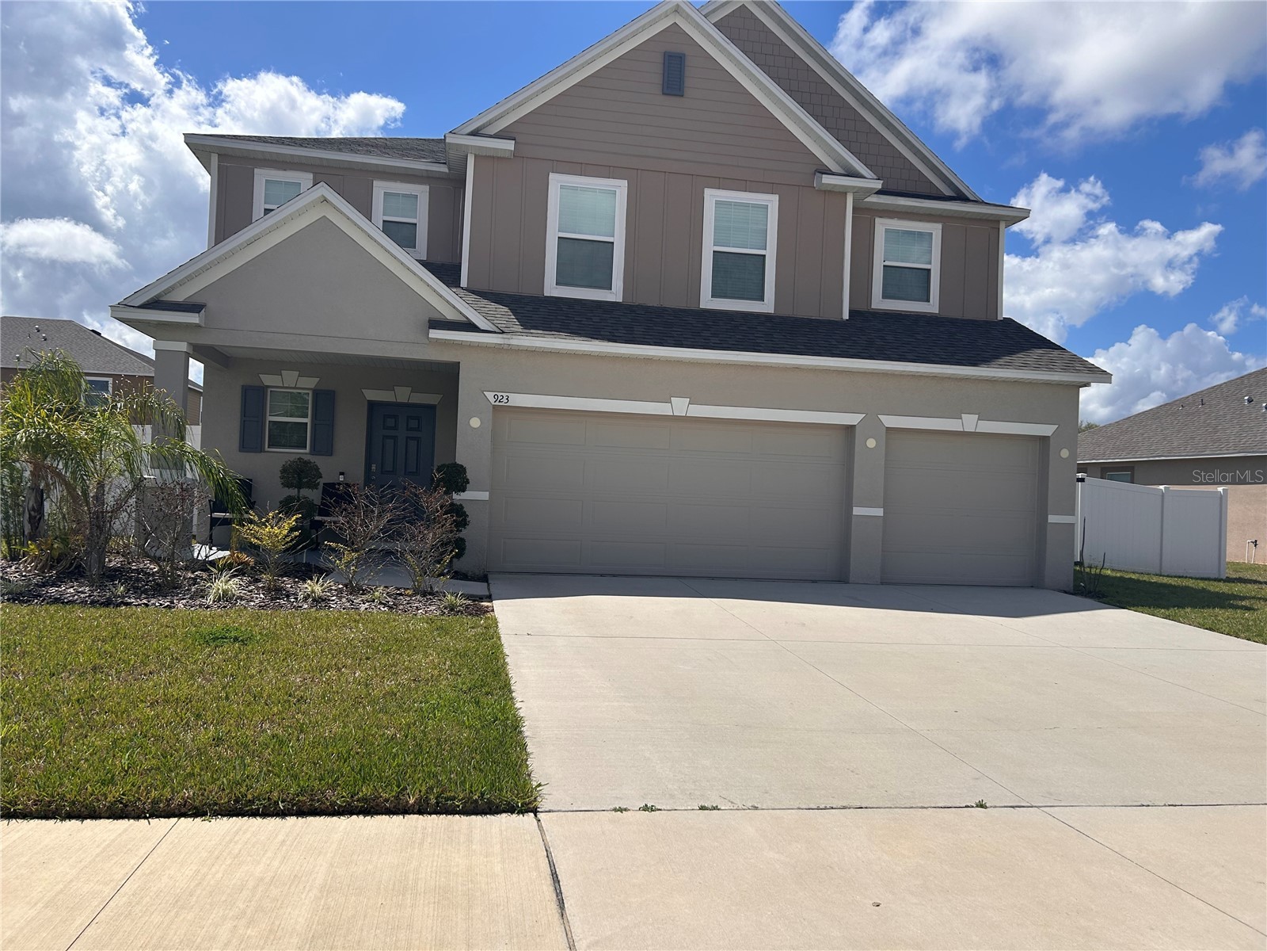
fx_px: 952
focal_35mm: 26
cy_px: 476
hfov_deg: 67.3
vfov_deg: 53.1
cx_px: 634
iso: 50
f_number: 1.5
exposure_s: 1/7463
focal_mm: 5.7
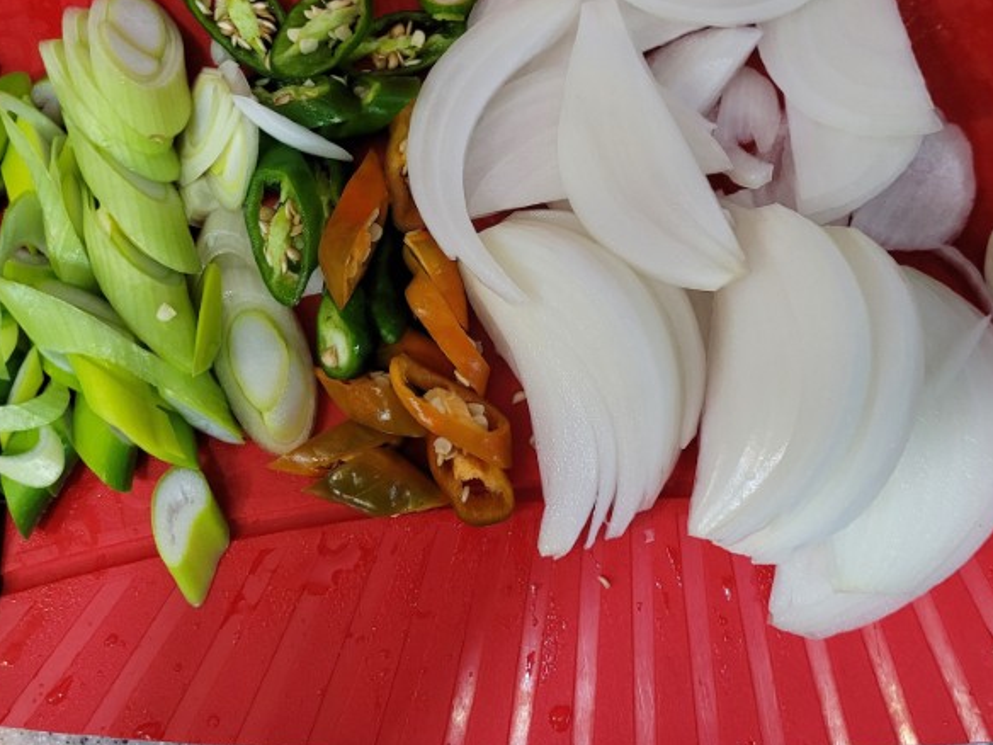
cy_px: 235
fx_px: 1090
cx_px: 618
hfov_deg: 48.5
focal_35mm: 38
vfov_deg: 37.2
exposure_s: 1/120
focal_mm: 5.4
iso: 320
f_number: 1.8
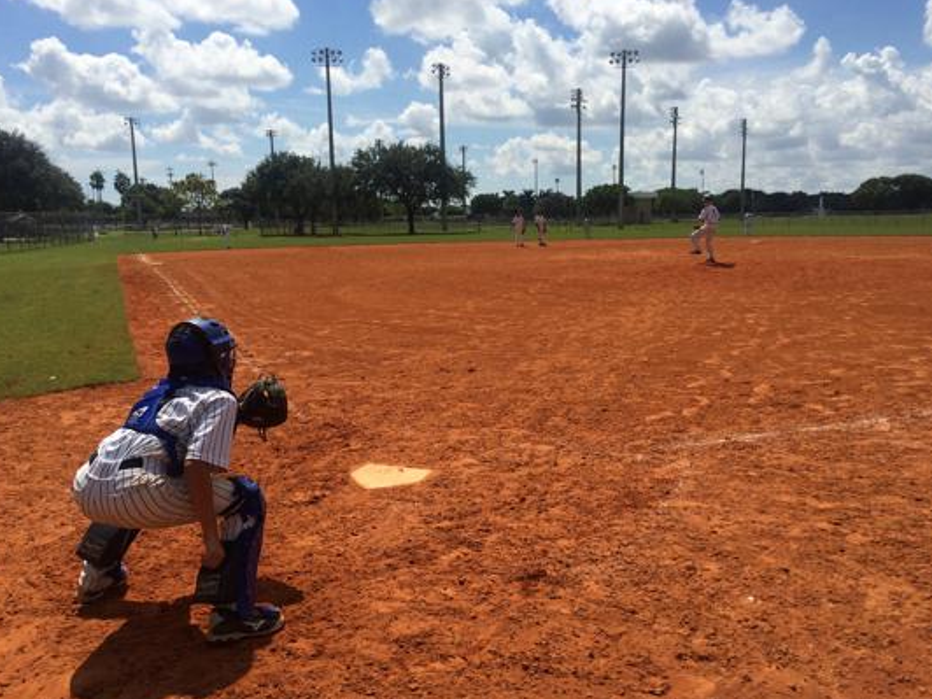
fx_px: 808
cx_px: 459
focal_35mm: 30
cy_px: 344
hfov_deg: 60.0
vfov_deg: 46.8
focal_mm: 4.15
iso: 32
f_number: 2.2
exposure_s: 1/5882
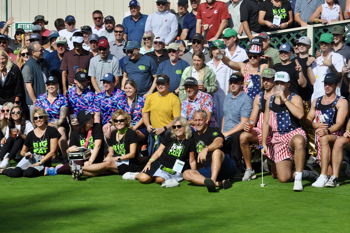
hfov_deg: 19.5
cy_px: 116
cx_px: 175
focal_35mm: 105
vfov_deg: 13.0
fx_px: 1020
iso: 400
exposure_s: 1/2000
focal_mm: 70
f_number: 7.1
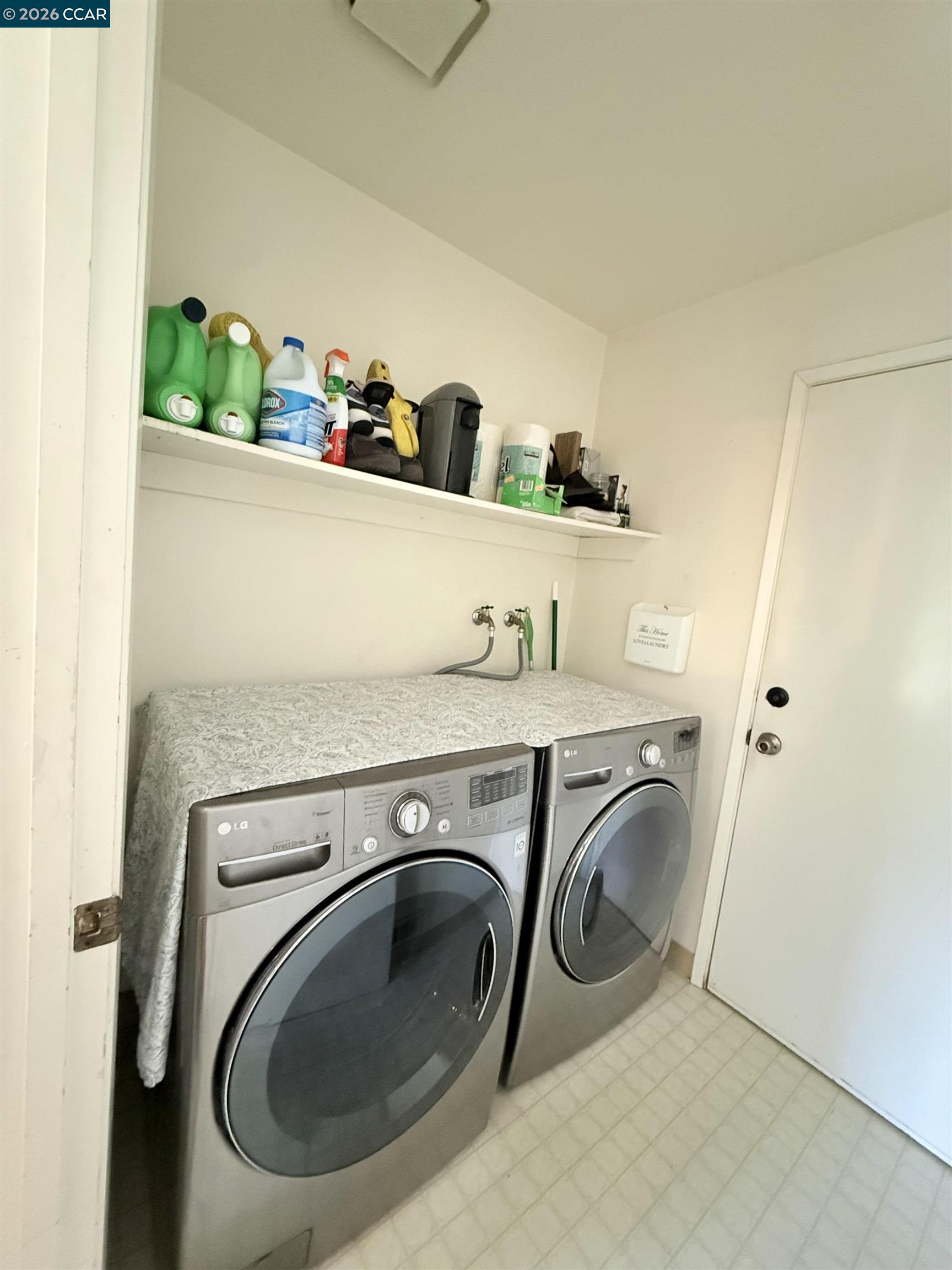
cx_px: 476
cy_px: 635
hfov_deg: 85.7
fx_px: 513
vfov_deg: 102.1
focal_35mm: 14
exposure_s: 1/40
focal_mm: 2.22
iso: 1250
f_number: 2.2
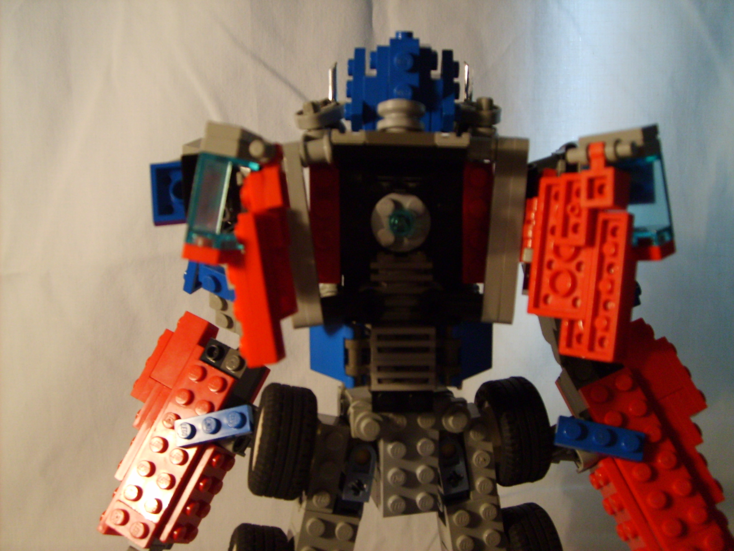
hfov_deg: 52.6
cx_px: 367
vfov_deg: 40.7
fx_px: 742
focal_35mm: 35
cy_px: 276
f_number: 2.8
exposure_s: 1/30
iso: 140
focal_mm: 5.8
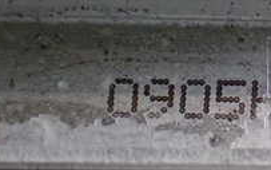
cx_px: 300
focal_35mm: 182
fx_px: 1345
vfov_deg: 7.2
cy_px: 55
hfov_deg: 11.3
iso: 800
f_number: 3.5
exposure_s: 1/100
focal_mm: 10.35
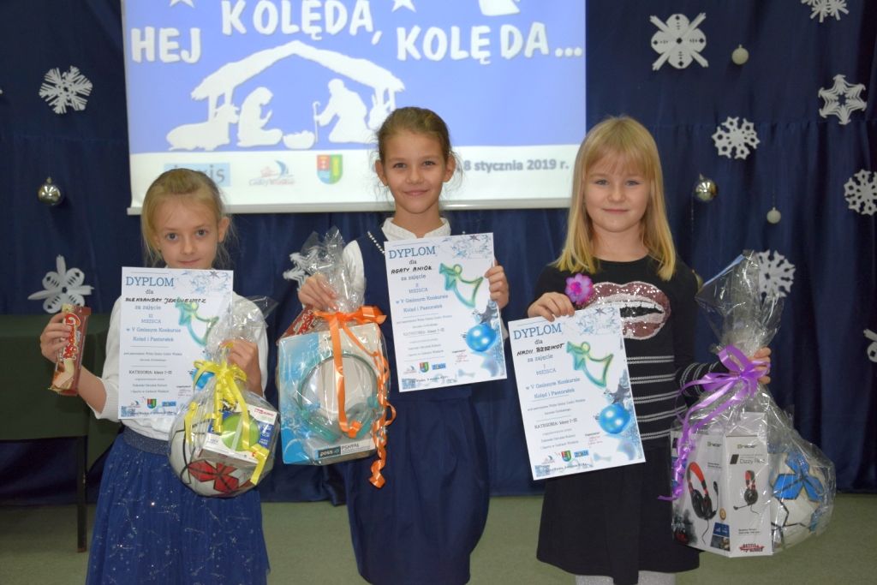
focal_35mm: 48
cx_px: 438
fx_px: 1169
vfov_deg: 28.1
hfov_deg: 41.1
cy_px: 292
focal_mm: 32
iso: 800
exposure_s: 1/100
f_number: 5
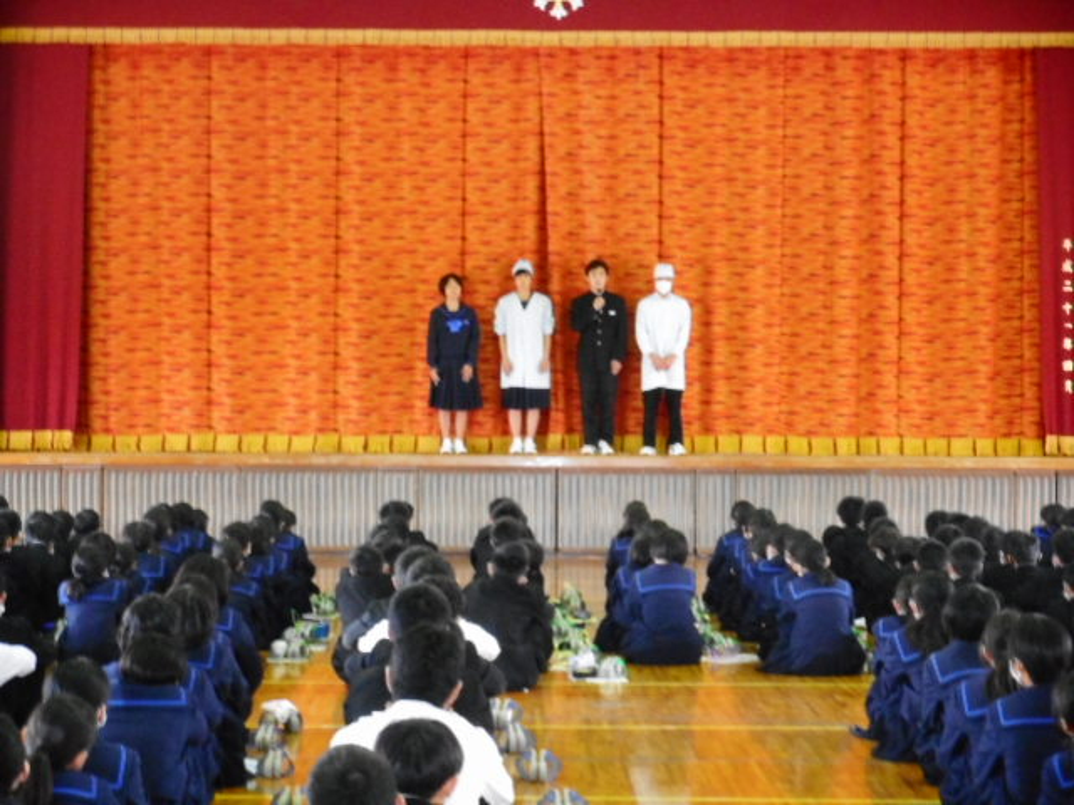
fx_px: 3630
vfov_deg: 12.7
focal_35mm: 117
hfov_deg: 16.8
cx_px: 537
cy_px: 402
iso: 800
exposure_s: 1/6
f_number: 5.9
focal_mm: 20.9
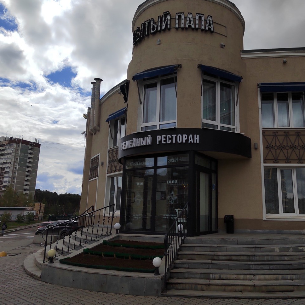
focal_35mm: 28
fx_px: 279
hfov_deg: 56.4
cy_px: 155
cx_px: 196
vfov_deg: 57.3
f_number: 1.9
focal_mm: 5.52
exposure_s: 1/3333
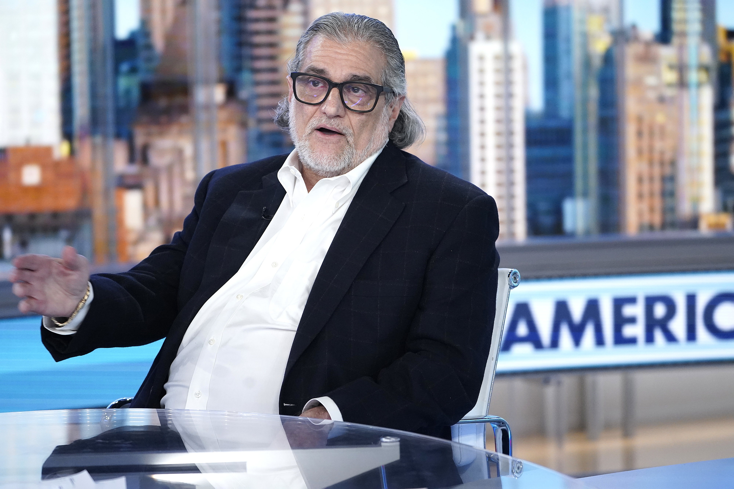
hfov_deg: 13.5
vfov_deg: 9.0
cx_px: 367
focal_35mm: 152
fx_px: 3099
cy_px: 244
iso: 5000
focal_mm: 152
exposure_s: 1/160
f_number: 5
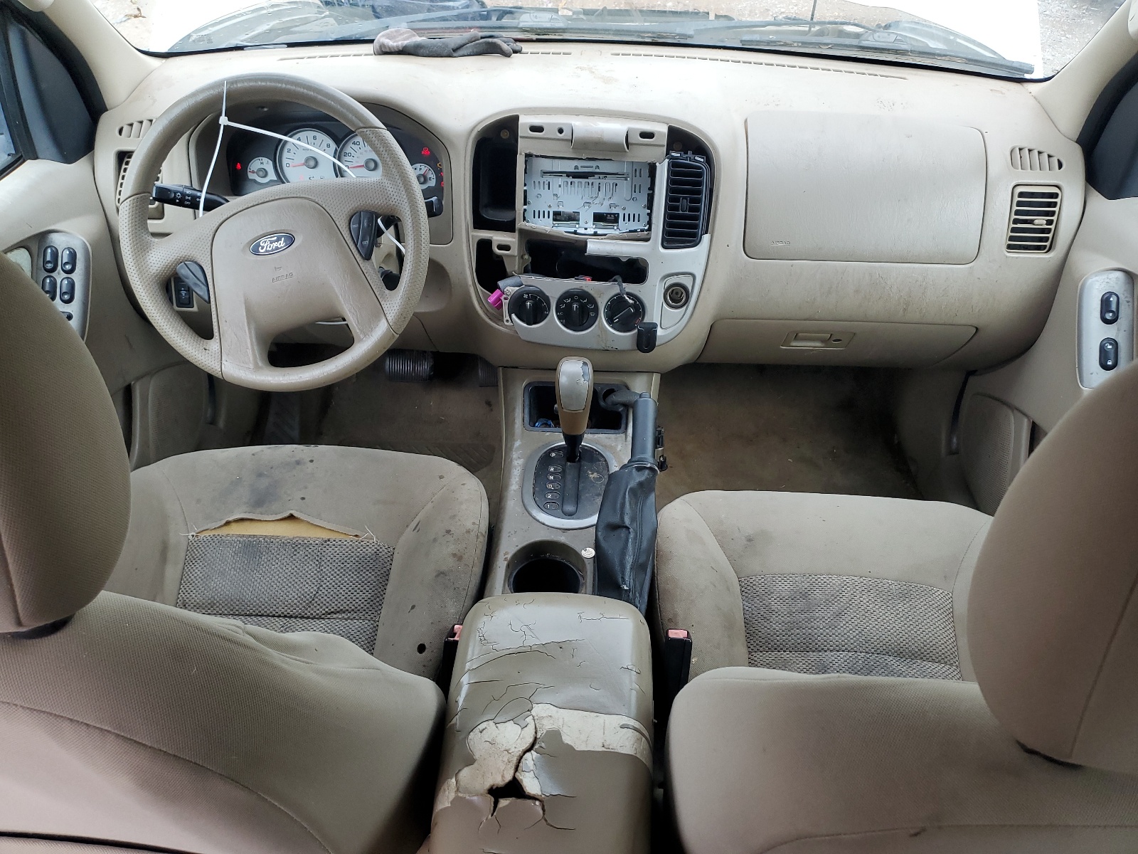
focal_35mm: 26
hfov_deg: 67.3
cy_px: 427
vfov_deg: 53.1
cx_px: 569
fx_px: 855
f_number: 1.5
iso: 68
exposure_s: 1/120
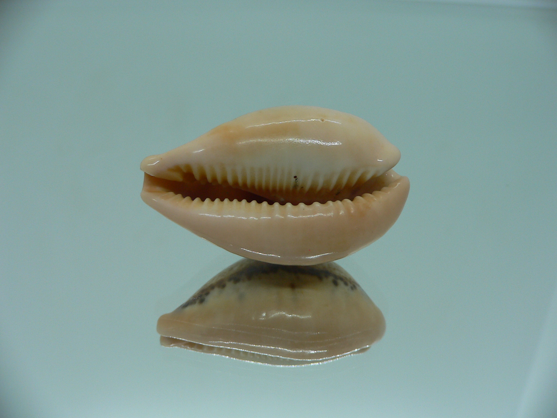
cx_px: 278
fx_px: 563
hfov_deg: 52.6
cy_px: 209
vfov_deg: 40.7
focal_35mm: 35
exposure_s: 1/60
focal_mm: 4.6
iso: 80
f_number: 2.8
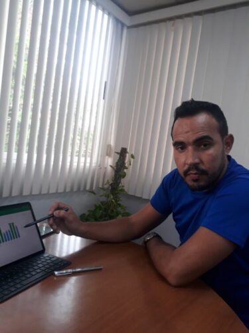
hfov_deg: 51.4
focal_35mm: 27
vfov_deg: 65.3
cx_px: 124
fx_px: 259
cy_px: 166
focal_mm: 3.6
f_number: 1.9
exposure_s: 1/30
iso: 64
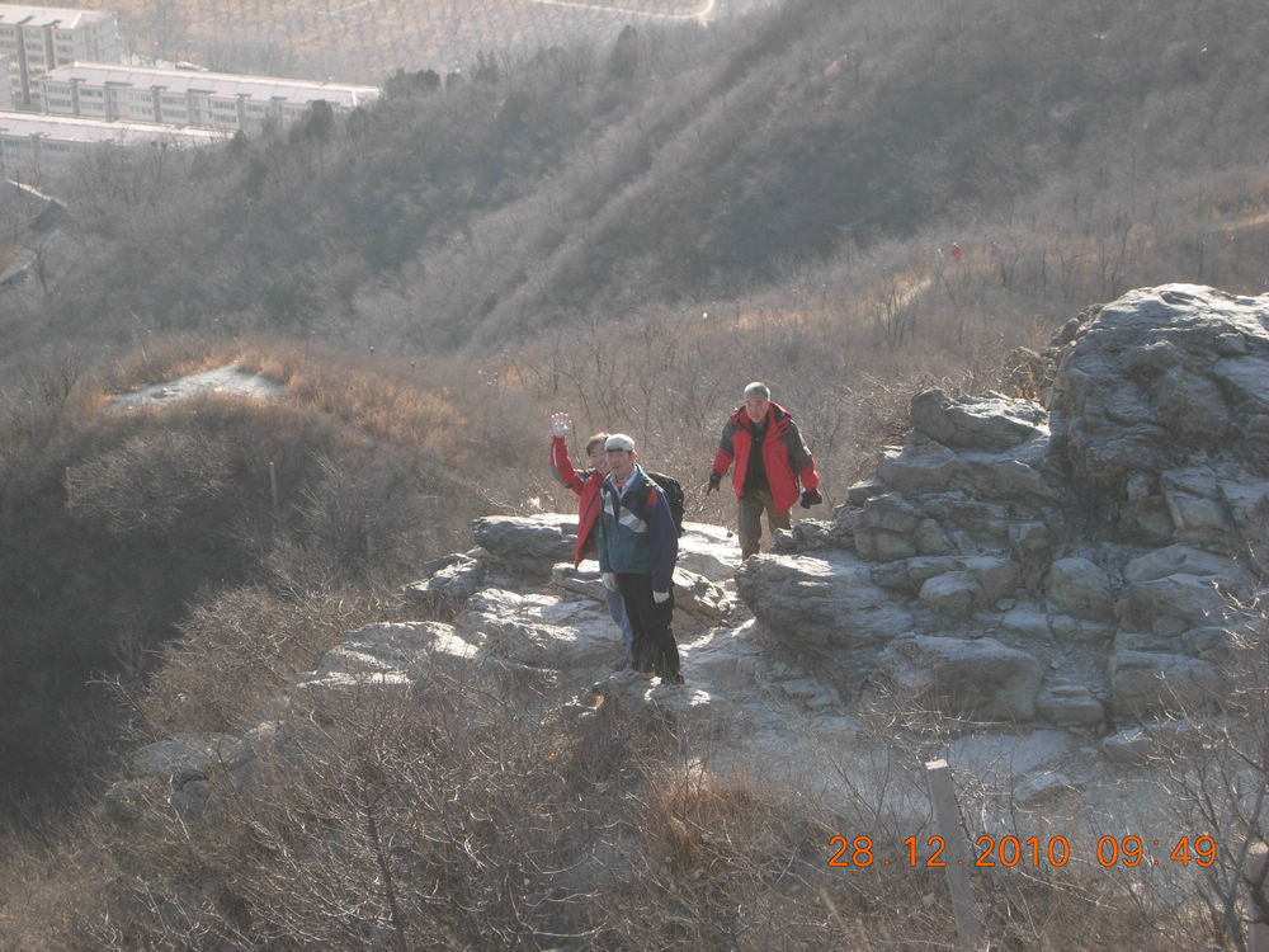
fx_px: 4619
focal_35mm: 126
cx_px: 634
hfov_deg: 15.6
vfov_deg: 11.8
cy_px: 476
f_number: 5.3
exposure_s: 1/111
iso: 50
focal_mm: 26.3
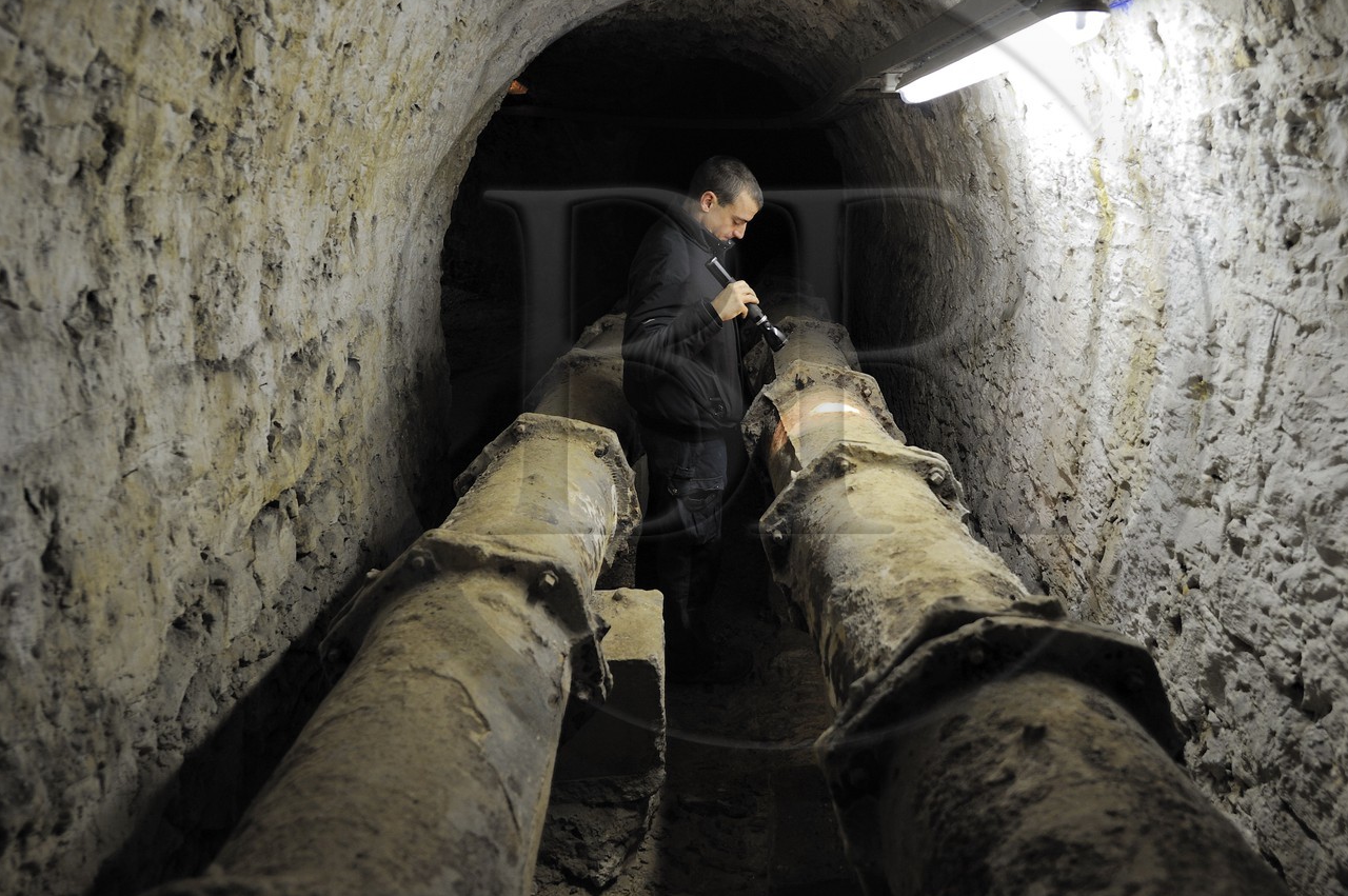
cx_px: 773
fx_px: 1122
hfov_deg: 61.7
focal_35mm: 30
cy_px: 363
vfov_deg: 43.3
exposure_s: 1/40
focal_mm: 24
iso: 640
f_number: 2.8
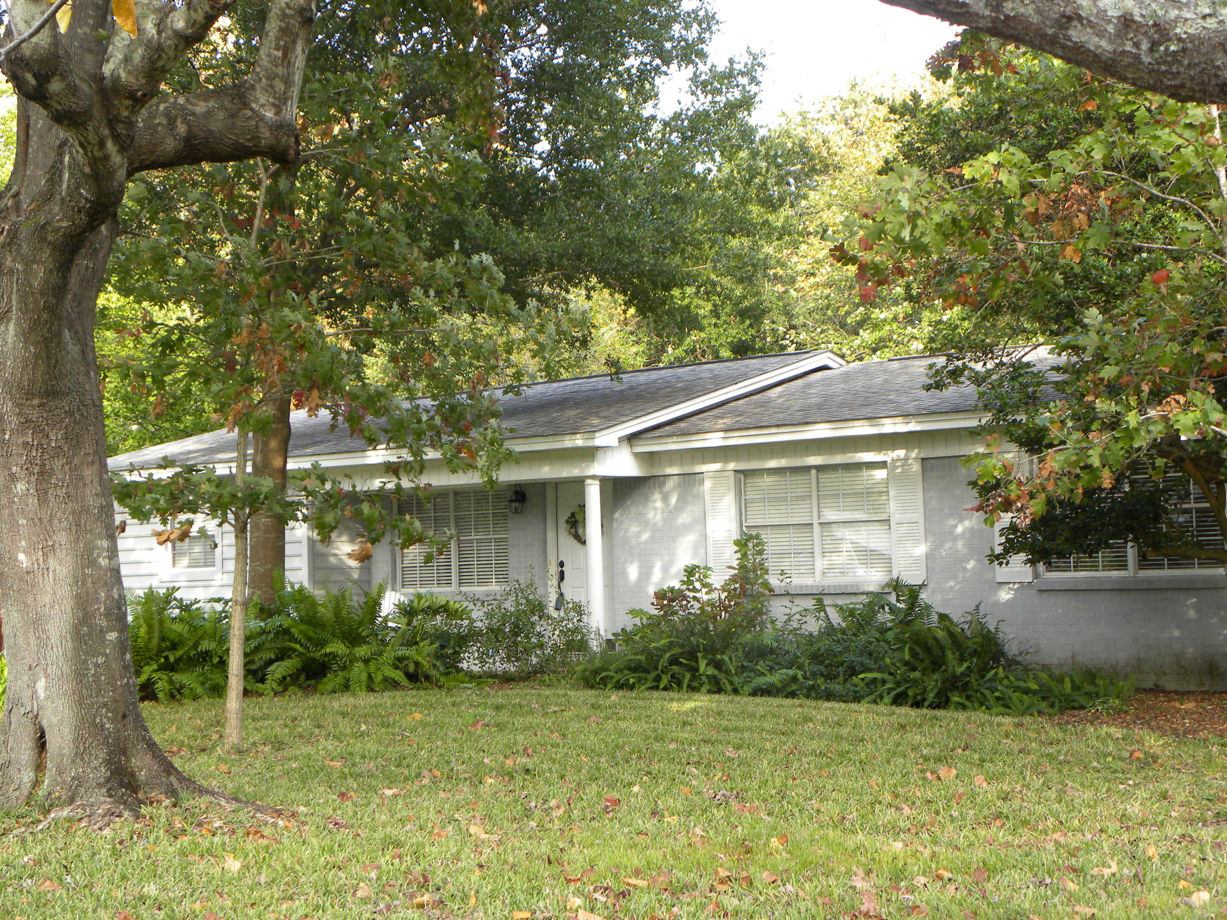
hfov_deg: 33.2
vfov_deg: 25.2
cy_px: 460
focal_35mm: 58
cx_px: 614
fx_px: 2056
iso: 82
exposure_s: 1/68
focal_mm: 10.3
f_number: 3.5
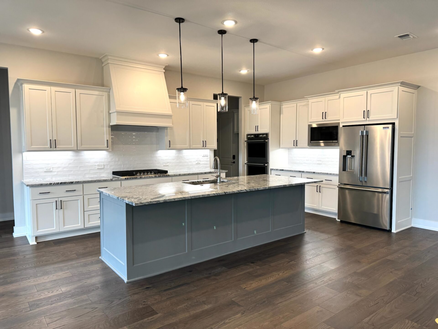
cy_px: 164
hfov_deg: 71.6
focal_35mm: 24
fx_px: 304
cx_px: 219
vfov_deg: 56.8
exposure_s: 1/120
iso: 125
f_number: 1.78
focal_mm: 6.76
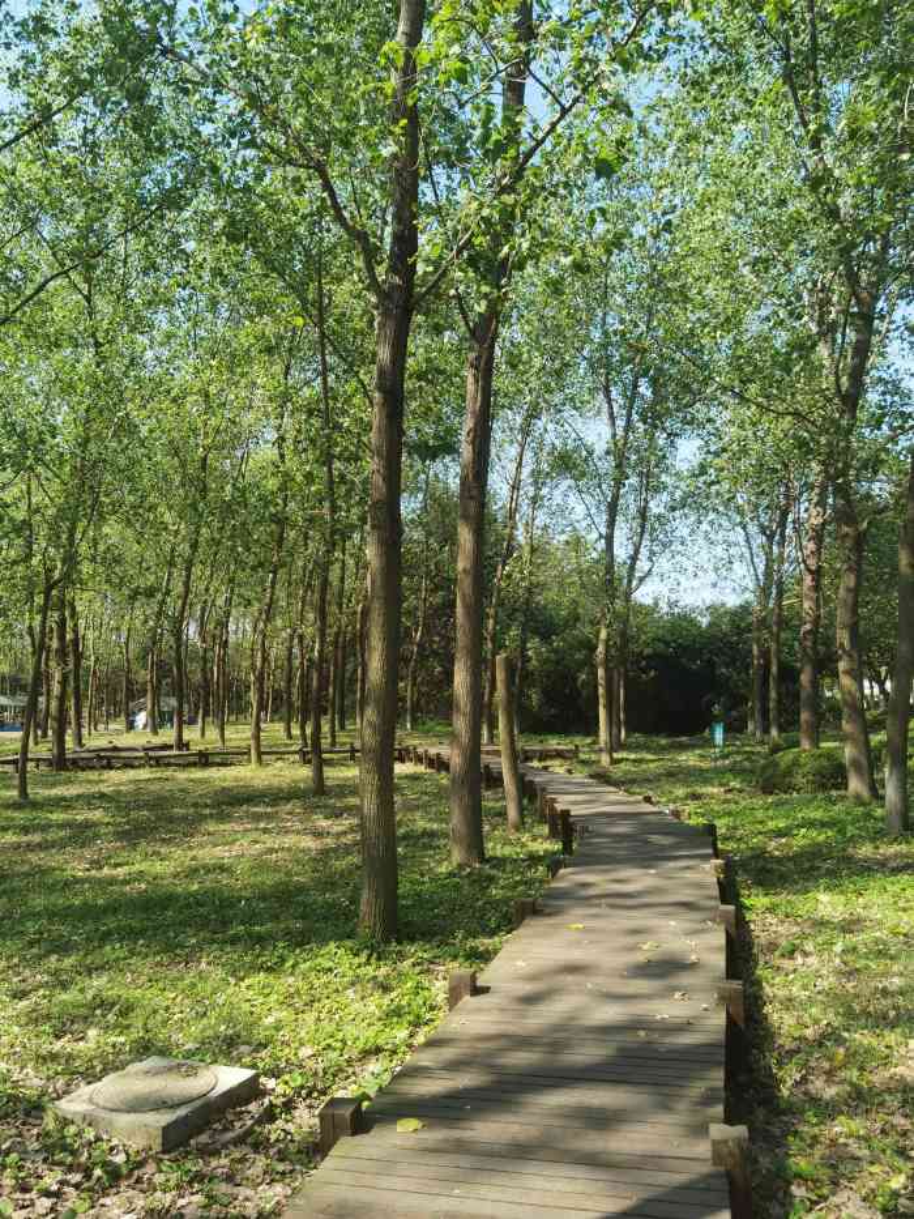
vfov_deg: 65.3
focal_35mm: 27
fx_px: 950
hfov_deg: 51.4
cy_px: 610
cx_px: 457
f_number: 1.9
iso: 50
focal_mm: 6.71
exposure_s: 1/1250
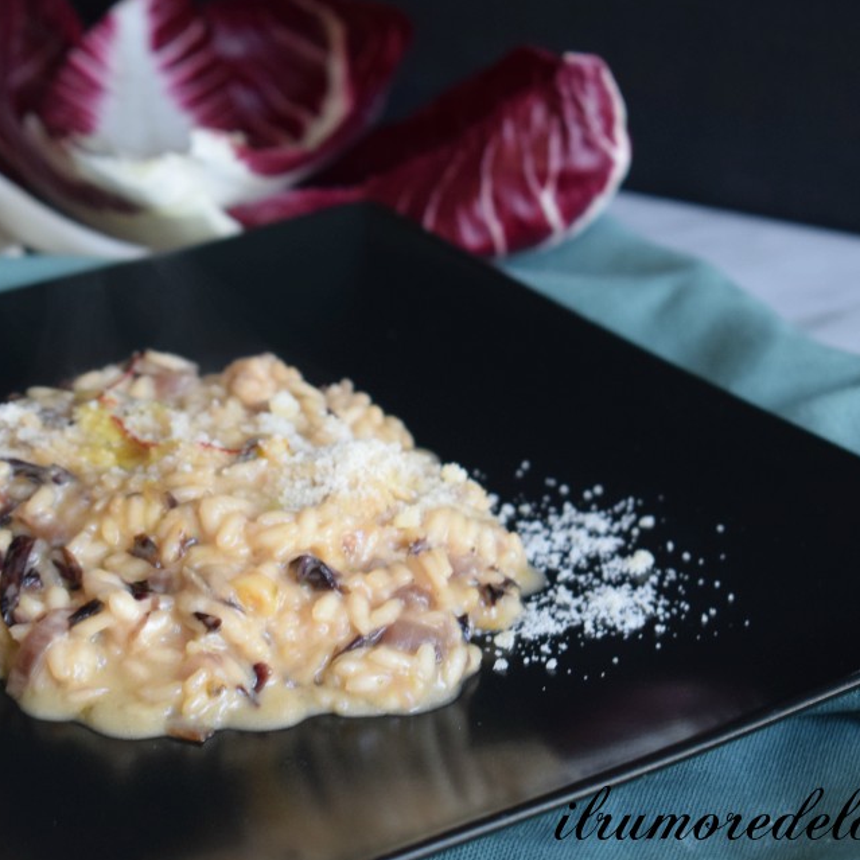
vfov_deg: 15.9
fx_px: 3082
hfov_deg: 15.9
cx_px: 402
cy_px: 435
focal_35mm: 110
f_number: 5.6
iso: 900
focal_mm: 55
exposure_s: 1/60
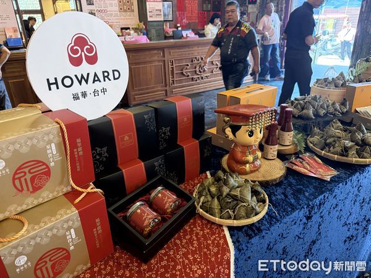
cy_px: 139
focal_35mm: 24
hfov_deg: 71.6
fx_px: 257
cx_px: 186
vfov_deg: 56.8
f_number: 1.78
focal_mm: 6.76
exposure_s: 1/60
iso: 400
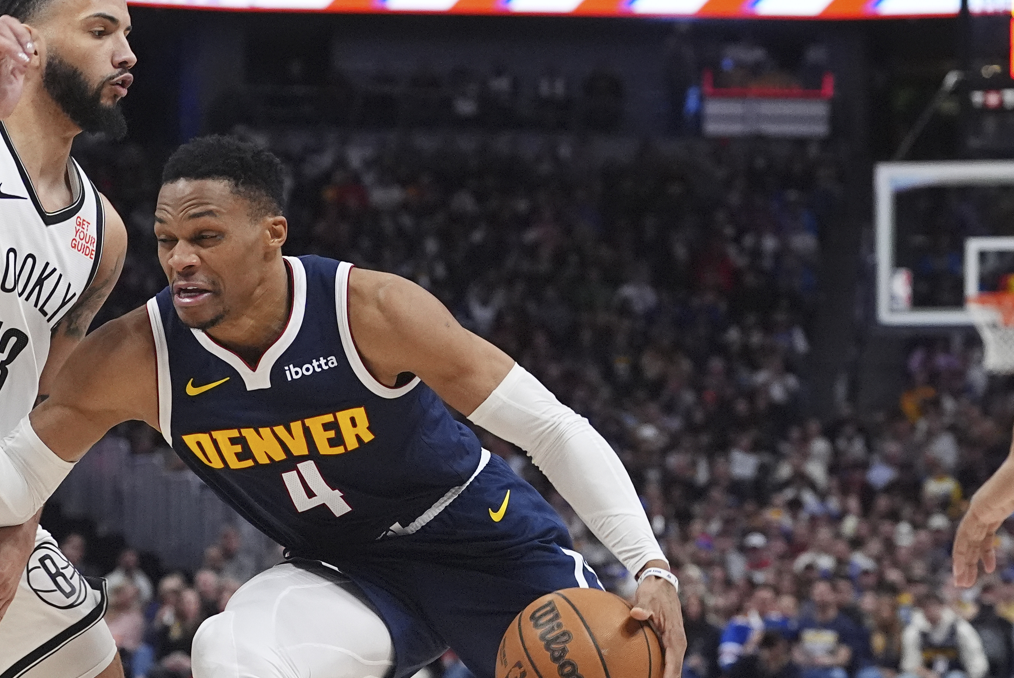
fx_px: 4313
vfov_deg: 9.0
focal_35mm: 153
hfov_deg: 13.4
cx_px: 366
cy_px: 378
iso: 5000
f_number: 3.5
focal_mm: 70
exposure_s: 1/2000
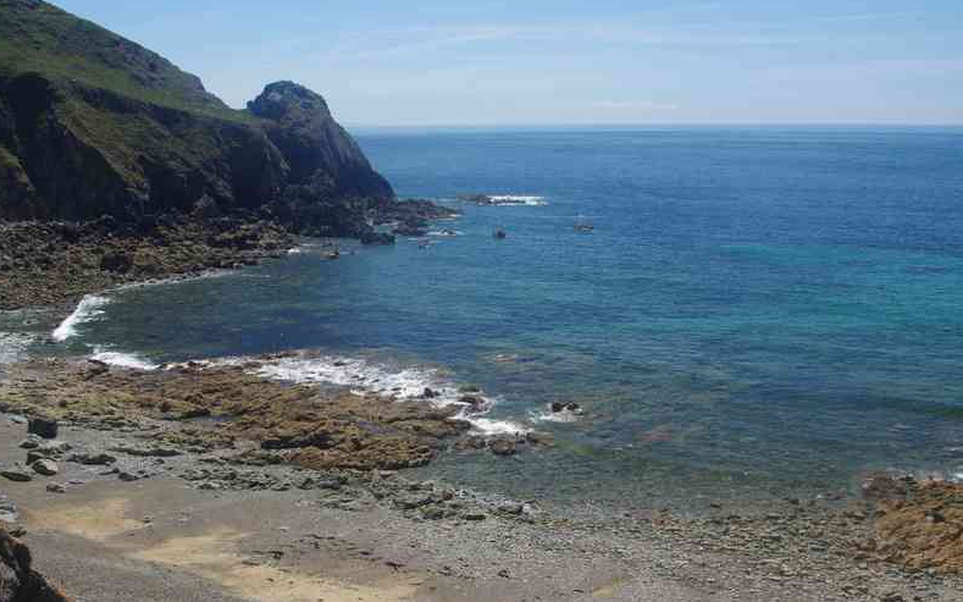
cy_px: 379
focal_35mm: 41
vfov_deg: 31.4
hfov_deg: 48.6
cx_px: 461
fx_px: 1067
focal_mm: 21
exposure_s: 1/100
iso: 200
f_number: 11
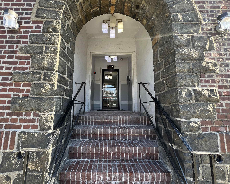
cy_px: 91
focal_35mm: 14
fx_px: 95
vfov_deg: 88.0
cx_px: 108
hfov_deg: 100.6
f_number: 1.8
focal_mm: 1.57
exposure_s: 1/120
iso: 40
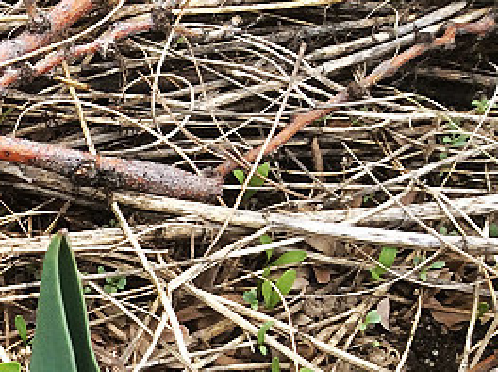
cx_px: -209
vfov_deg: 14.4
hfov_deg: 18.4
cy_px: 528
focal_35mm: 97
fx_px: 1393
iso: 32
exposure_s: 1/360
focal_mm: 3.3
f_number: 2.4
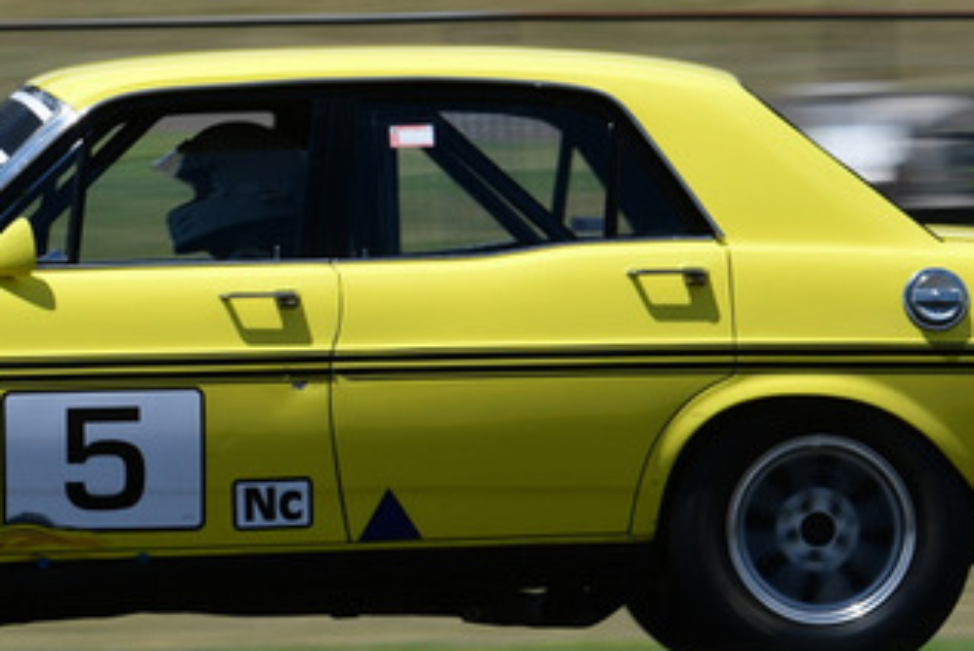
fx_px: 14352
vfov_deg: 2.6
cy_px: 61
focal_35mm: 530
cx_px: 181
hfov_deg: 3.9
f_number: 14
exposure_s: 1/200
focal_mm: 140
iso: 160
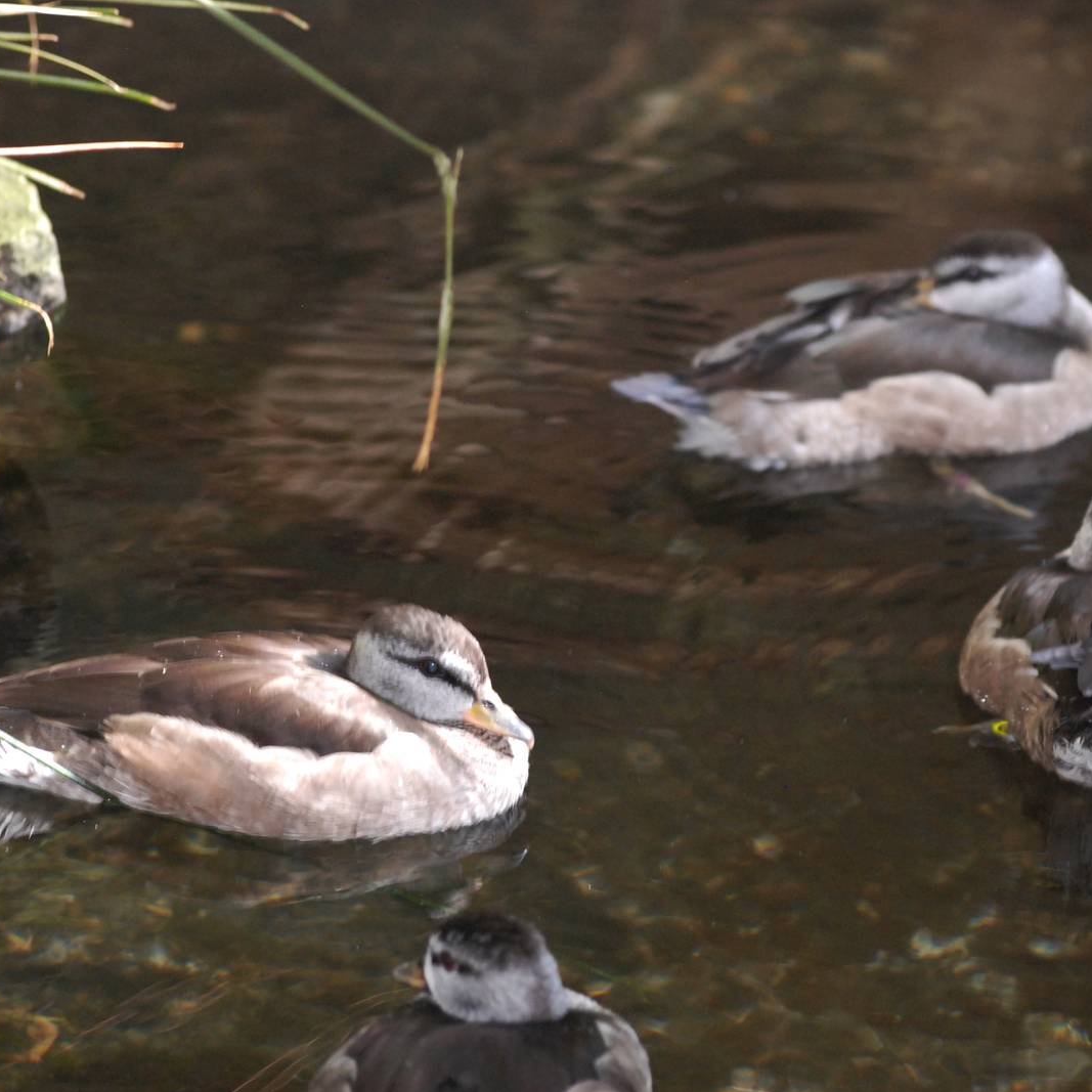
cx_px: 742
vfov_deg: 6.1
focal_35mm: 287
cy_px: 547
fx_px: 10243
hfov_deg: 6.1
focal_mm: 150
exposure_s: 1/60
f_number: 5
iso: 1000
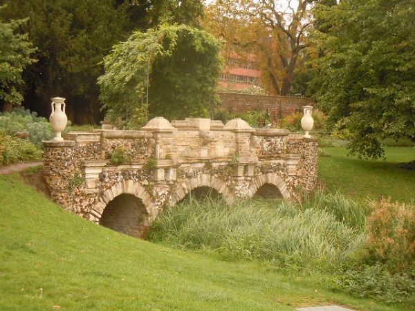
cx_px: 208
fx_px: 923
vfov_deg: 19.1
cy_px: 156
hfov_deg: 25.3
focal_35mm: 77
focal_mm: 13.9
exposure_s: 1/100
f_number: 4.3
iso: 320
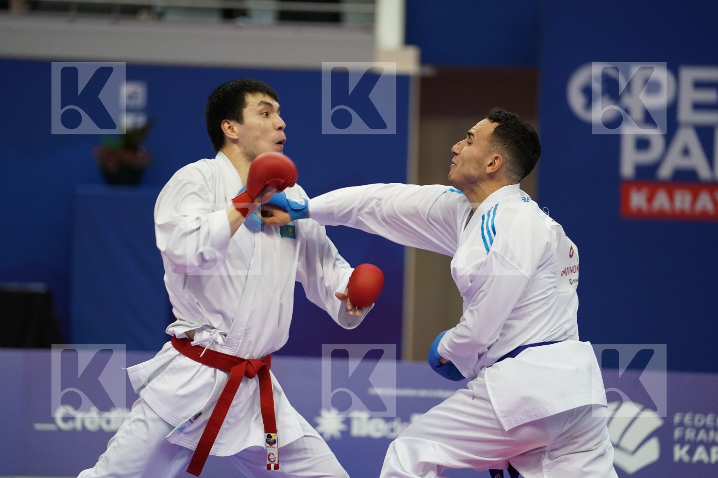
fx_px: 3390
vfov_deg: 8.1
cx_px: 359
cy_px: 239
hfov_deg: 12.1
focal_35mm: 170
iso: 4000
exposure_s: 1/1000
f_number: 2.8
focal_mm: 170
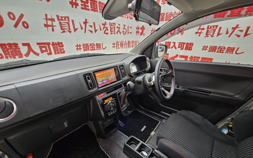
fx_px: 97
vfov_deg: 77.9
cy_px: 93
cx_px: 126
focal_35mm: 14
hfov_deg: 105.3
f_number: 2.2
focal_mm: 2.2
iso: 160
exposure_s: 1/50
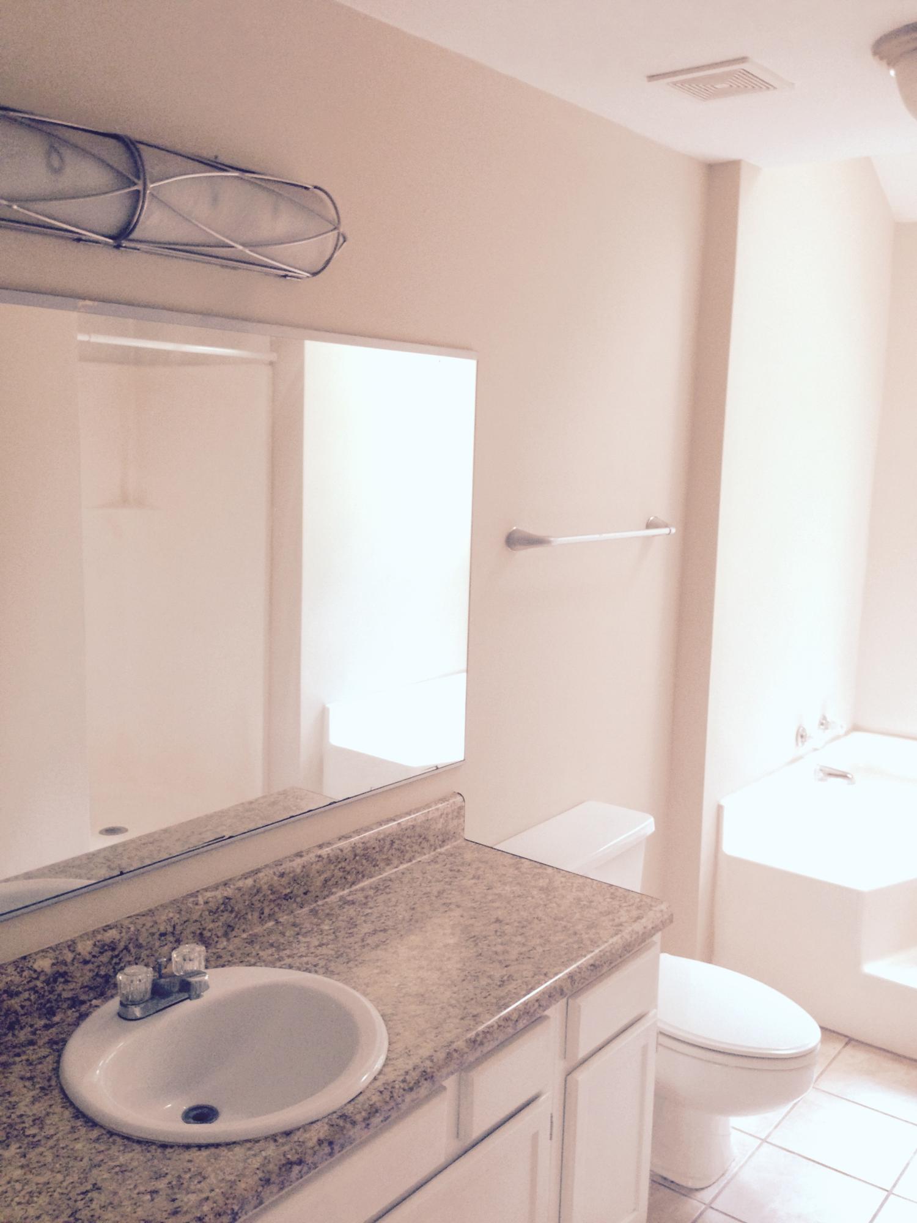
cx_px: 458
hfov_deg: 42.9
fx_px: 1166
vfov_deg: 55.4
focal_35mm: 33
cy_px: 612
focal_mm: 4.12
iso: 250
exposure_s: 1/20
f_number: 2.4
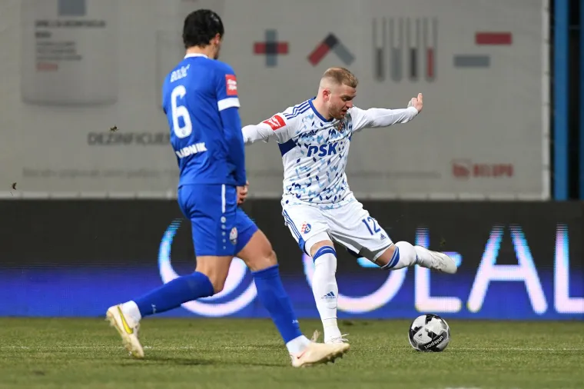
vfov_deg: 4.6
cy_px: 194
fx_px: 4864
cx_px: 292
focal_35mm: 300
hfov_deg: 6.9
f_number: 3.2
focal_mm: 300
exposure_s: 1/1250
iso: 2500
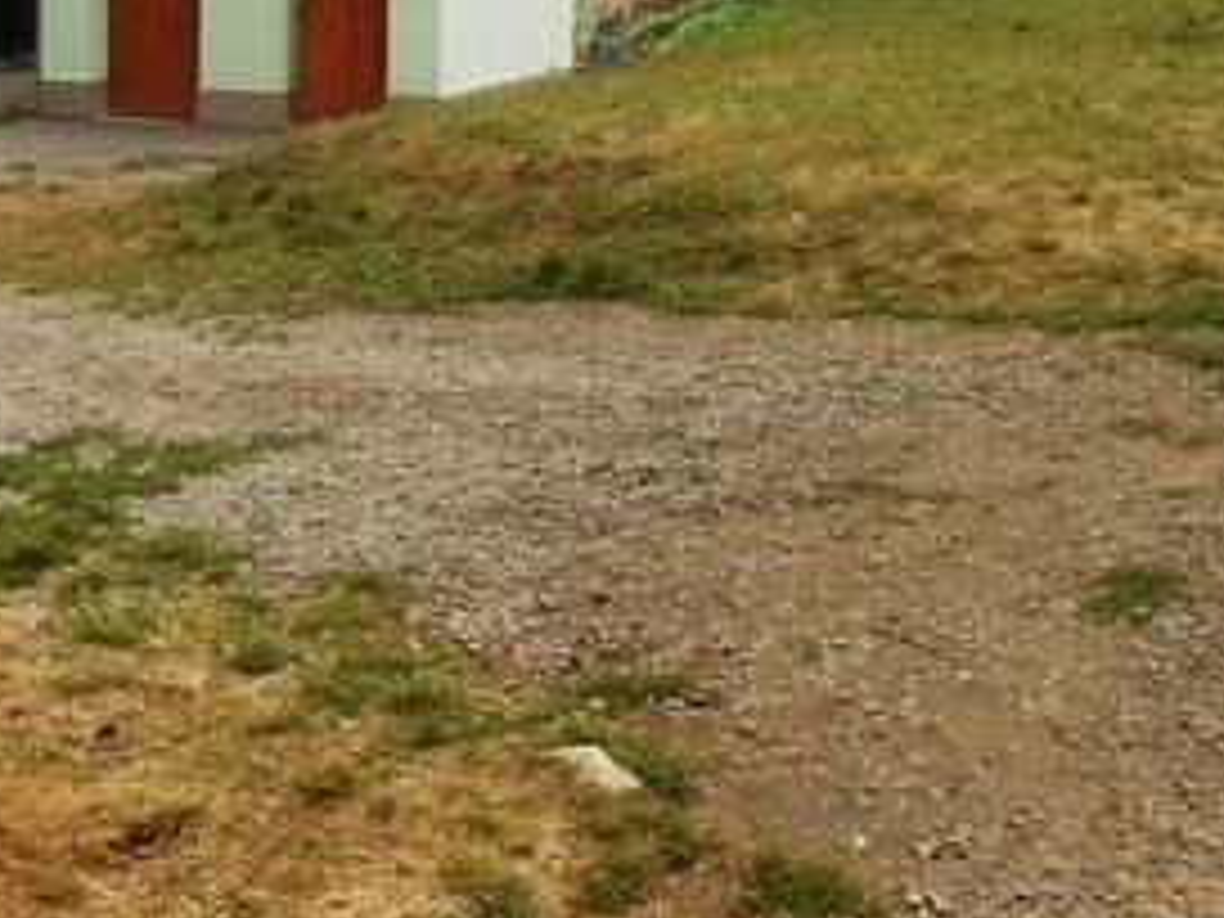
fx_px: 2157
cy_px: -151
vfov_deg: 22.4
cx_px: 646
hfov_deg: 31.7
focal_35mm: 61
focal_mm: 4.6
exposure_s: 1/100
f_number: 3.5
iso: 80
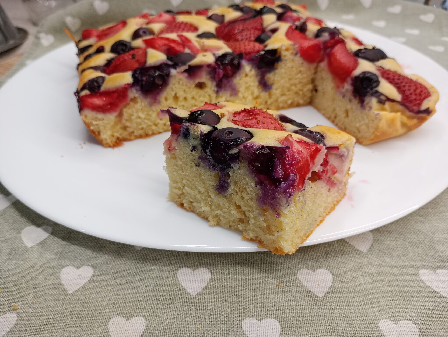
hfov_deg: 63.4
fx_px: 363
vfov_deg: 49.9
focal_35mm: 28
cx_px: 224
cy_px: 168
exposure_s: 1/50
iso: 490
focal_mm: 4.27
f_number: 1.8
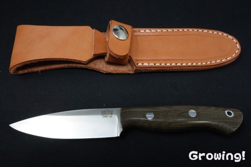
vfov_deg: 46.4
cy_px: 84
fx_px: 195
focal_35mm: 28
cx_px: 126
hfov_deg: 65.5
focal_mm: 10.4
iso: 640
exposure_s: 1/30
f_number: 9
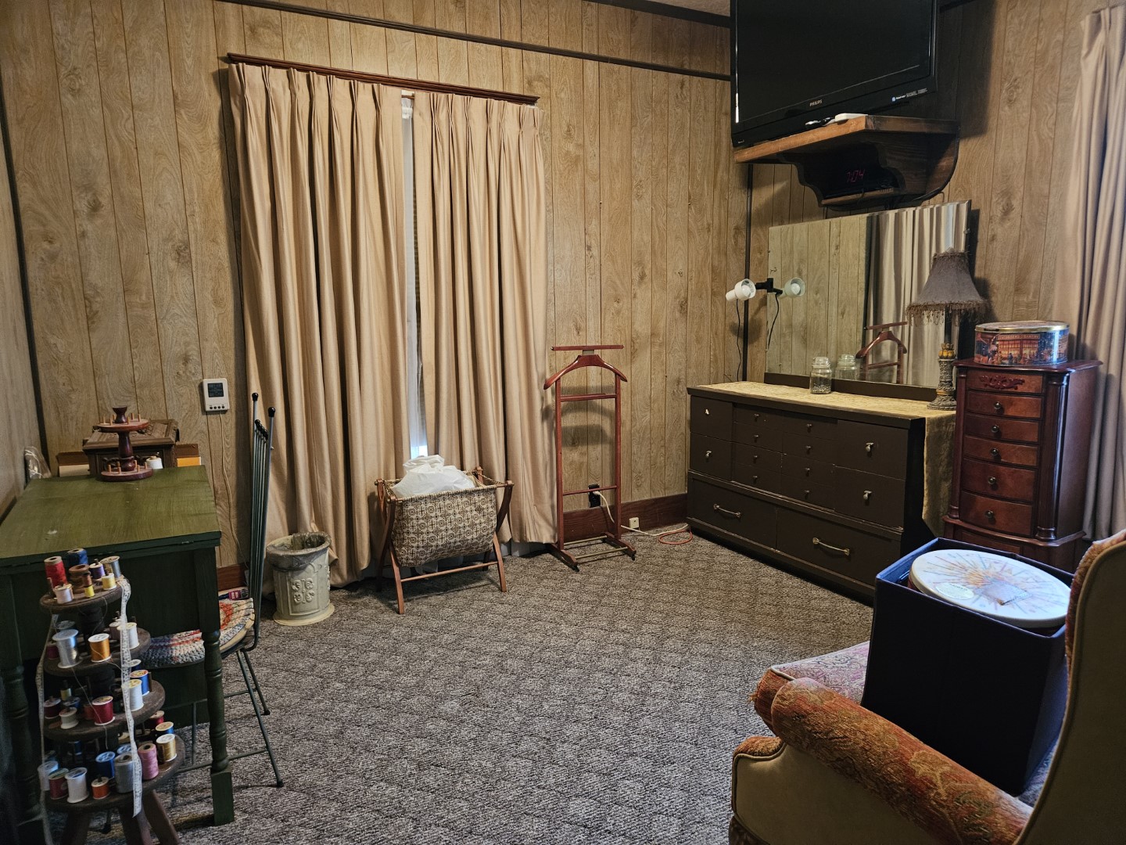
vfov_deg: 58.9
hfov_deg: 73.9
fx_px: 748
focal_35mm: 23
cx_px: 563
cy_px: 422
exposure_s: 1/24
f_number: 1.8
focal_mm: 5.4
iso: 640
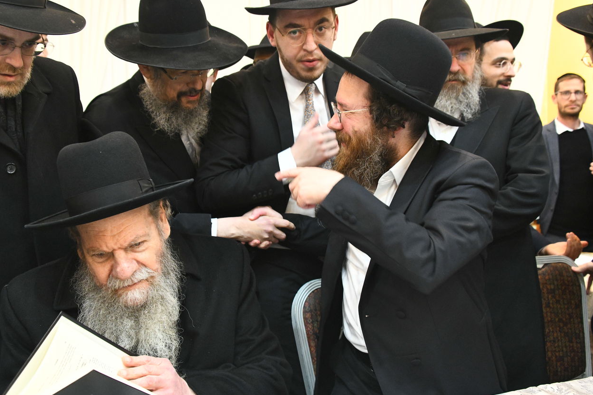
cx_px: 279
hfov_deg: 53.1
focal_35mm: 36
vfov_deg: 36.8
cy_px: 185
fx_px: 593
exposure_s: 1/100
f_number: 5
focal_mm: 32
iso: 5000
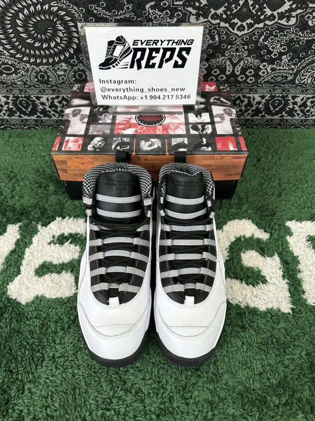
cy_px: 210
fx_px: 291
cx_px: 158
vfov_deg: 71.6
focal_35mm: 24
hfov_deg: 56.8
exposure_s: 1/50
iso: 320
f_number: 1.78
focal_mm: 6.86
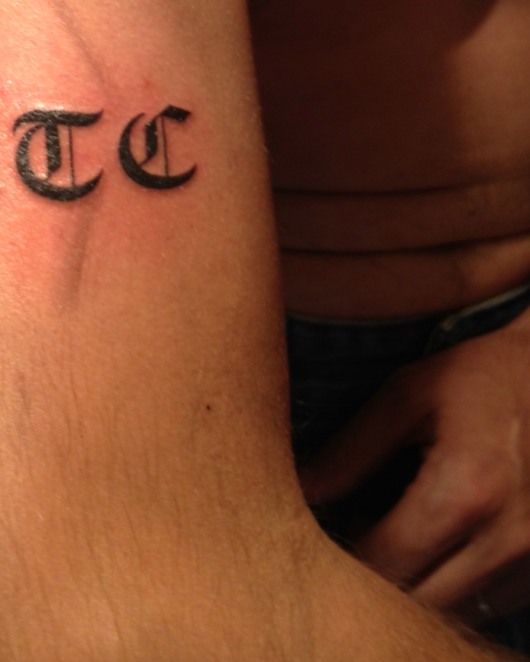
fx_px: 1293
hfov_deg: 22.7
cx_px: 82
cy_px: 29
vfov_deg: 27.4
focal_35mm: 66
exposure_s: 1/24
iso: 64
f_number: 2.4
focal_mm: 4.28
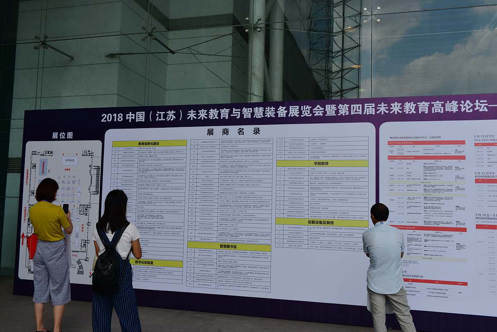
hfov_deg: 54.4
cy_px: 166
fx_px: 483
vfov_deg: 37.9
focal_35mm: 35
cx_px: 248
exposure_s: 1/100
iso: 100
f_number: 9
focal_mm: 35
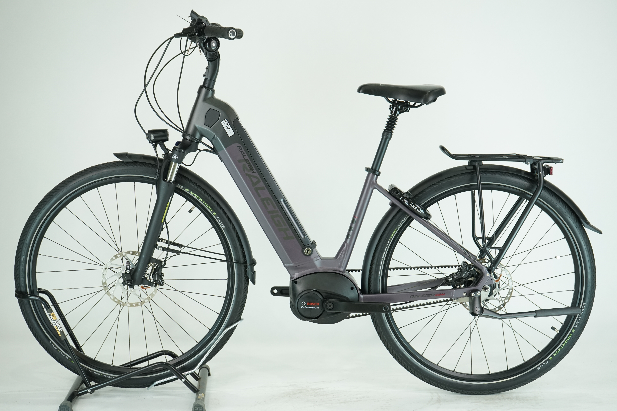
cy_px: 206
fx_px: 994
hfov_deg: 34.5
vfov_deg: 23.4
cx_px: 308
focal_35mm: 58
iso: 1600
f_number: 6.3
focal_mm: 58
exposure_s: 1/200
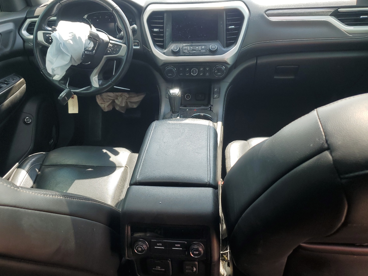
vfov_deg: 49.7
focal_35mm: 28
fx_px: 298
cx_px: 178
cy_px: 132
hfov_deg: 63.4
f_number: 1.5
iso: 50
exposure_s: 1/333
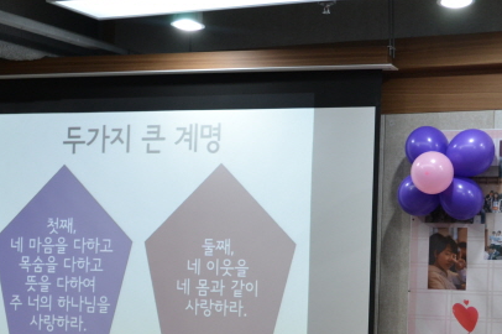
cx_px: 314
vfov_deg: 14.6
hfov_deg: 21.9
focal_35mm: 93
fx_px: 1296
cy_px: 259
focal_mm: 34
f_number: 5
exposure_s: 1/25
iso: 400
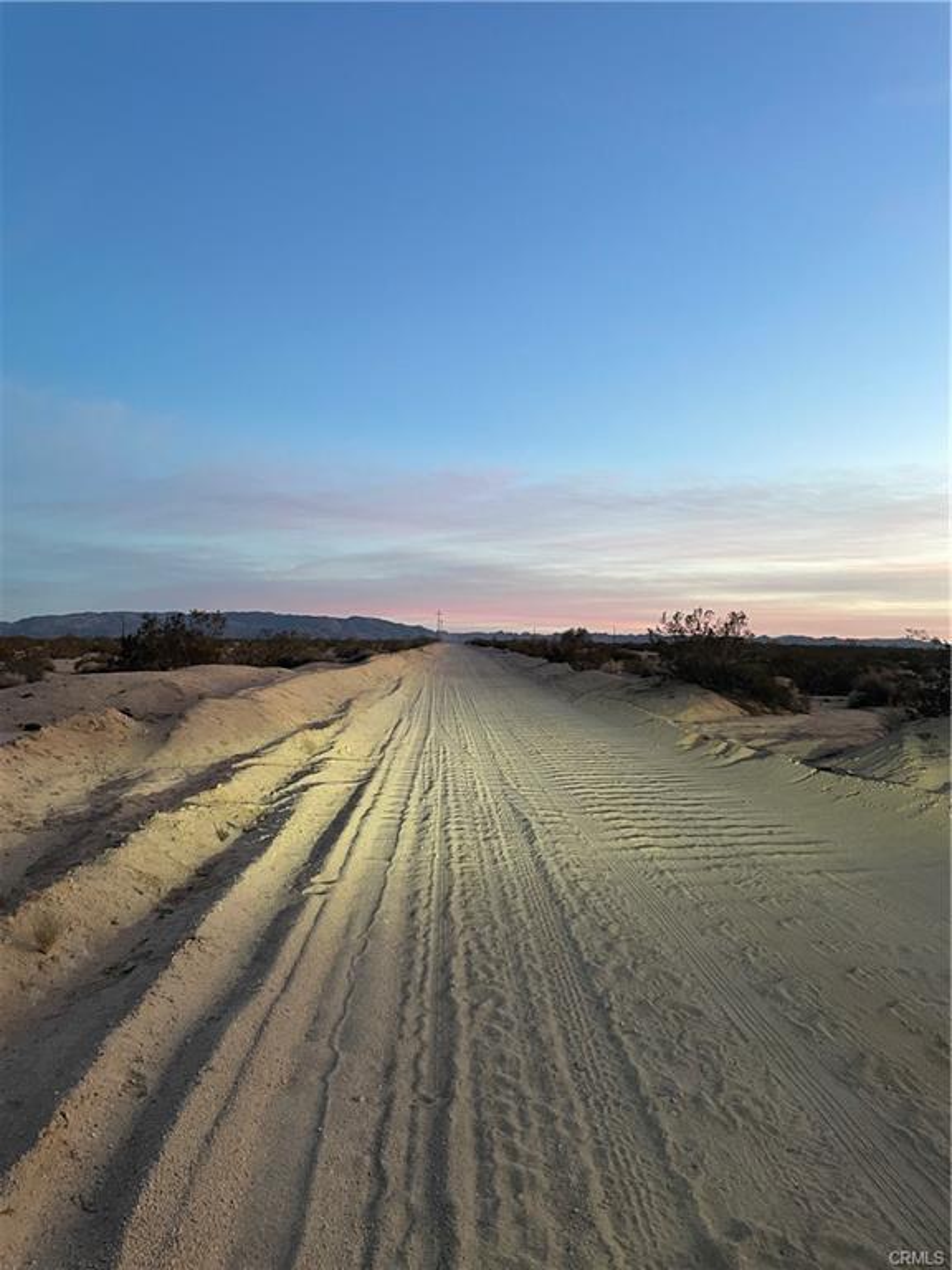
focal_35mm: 26
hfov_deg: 53.1
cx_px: 476
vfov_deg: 67.3
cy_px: 635
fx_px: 953
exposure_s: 1/60
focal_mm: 4.2
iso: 160
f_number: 1.6
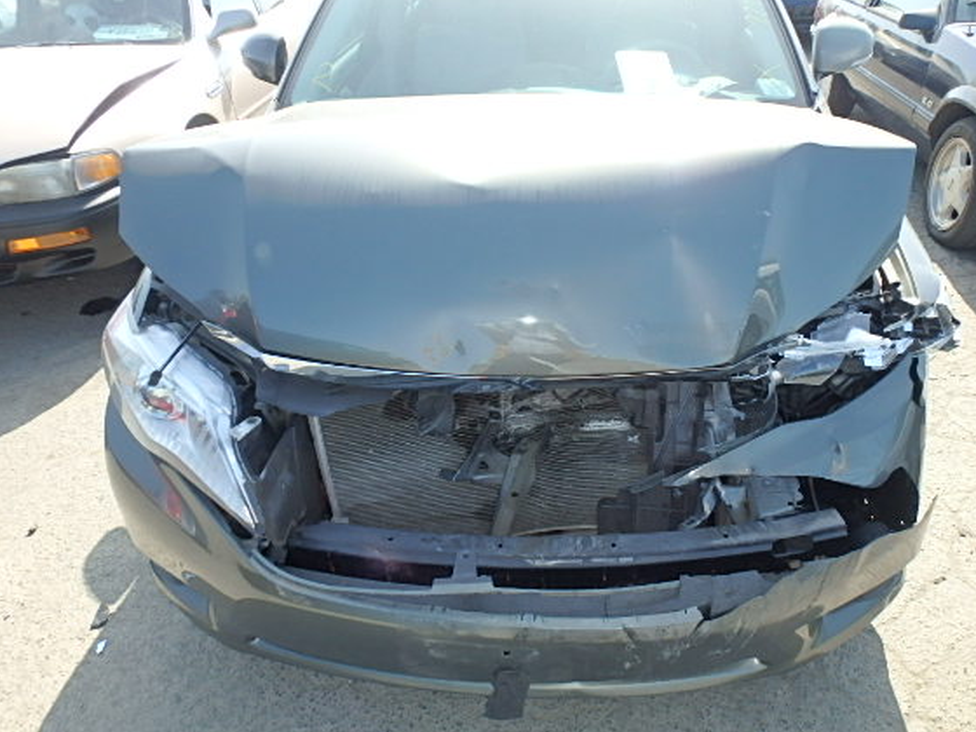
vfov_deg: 56.6
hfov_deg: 71.4
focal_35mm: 24
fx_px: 677
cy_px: 413
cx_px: 544
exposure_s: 1/320
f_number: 3.5
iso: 125
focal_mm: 3.7
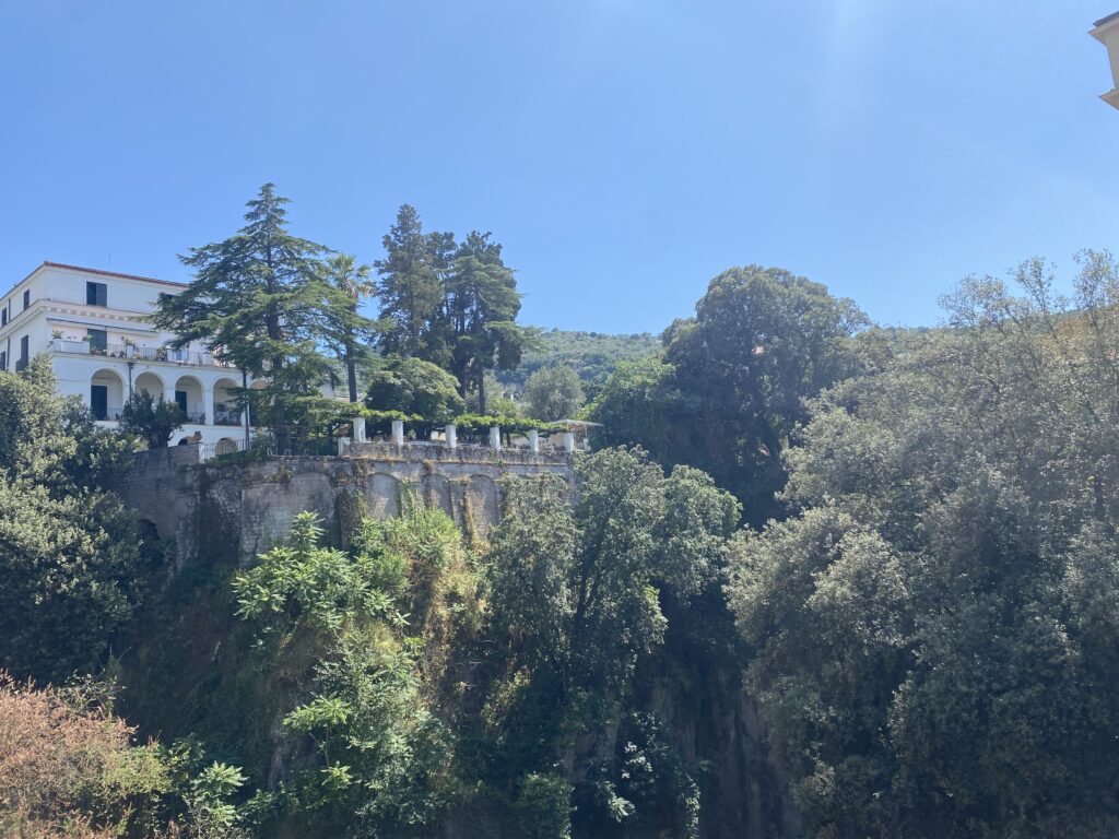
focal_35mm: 26
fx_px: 840
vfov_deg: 53.1
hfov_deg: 67.3
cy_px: 420
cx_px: 560
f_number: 1.8
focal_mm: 4.25
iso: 32
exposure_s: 1/2315
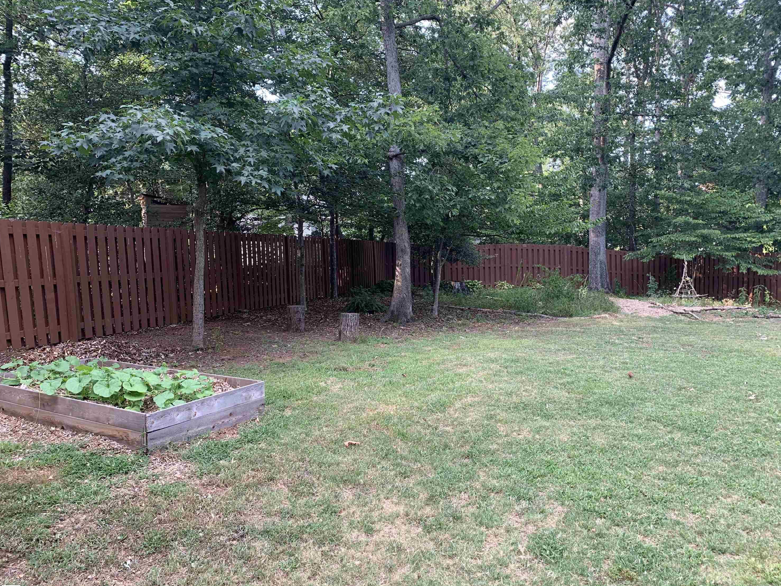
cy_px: 289
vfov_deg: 51.4
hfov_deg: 65.3
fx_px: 609
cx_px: 402
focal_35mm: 27
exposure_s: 1/121
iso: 40
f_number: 1.8
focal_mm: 4.25
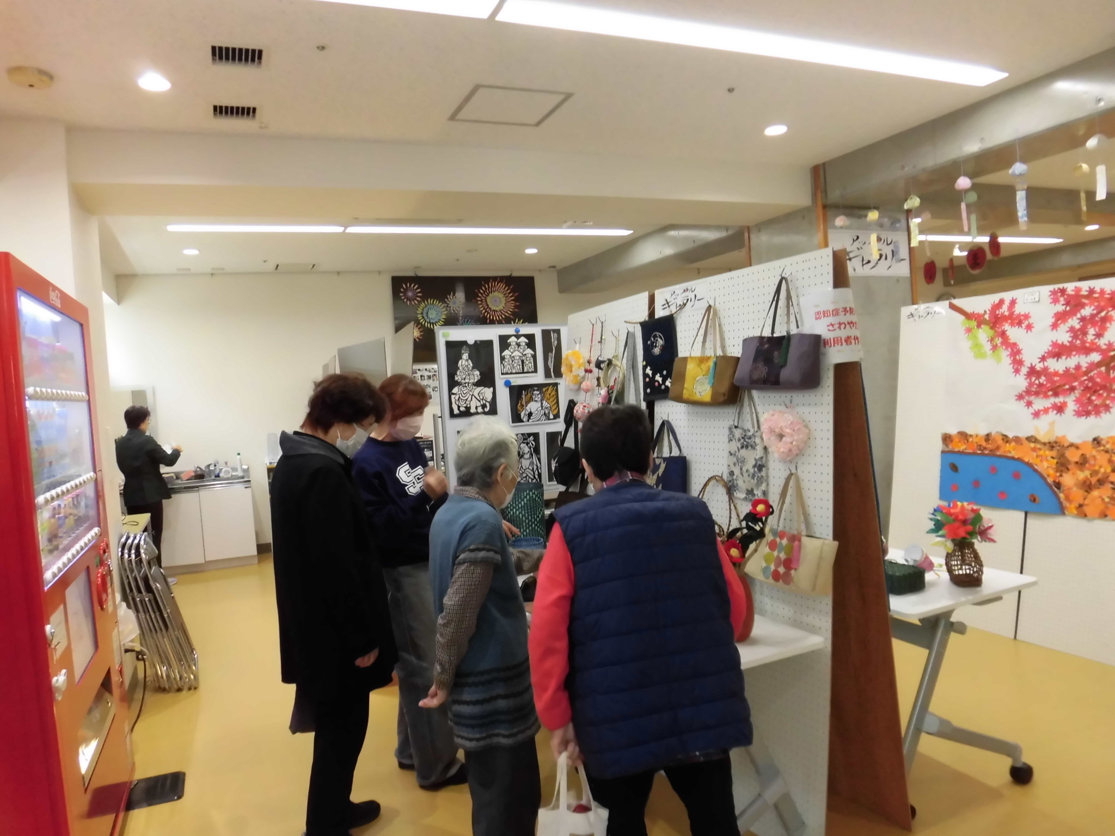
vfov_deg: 56.8
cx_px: 558
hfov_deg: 71.6
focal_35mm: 24
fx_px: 773
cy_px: 418
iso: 250
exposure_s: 1/50
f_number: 3.1
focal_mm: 4.3
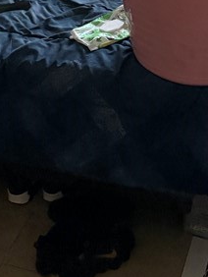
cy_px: -137
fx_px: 696
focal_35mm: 87
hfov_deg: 17.0
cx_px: 130
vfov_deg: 19.6
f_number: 1.78
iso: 500
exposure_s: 1/60
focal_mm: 6.76
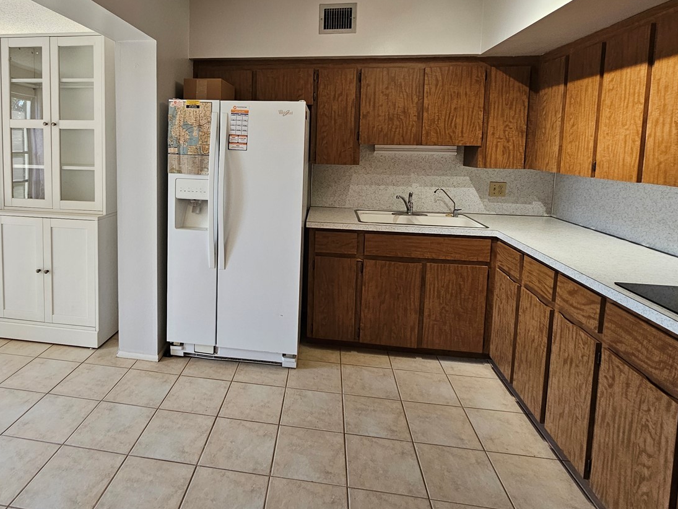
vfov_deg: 67.1
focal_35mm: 19
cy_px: 176
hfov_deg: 83.4
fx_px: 372
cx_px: 263
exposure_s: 1/60
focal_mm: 2.2
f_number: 2.2
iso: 125
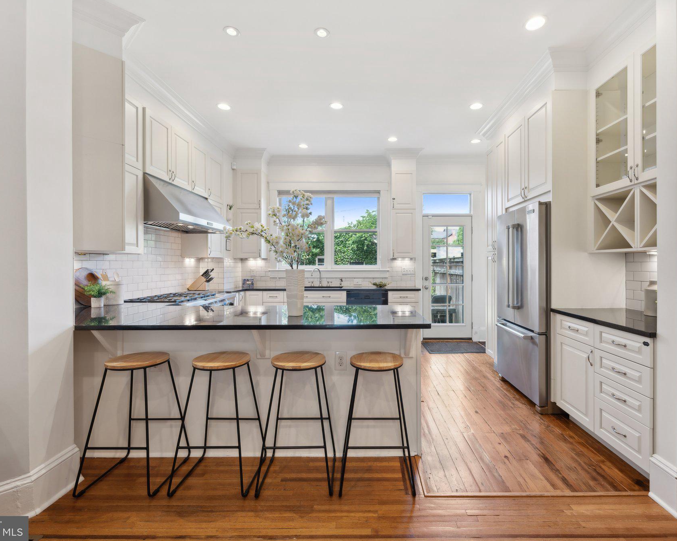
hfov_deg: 93.1
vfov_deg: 80.4
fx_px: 321
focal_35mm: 16
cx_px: 351
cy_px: 271
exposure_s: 1/6
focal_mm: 14
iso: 100
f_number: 7.1
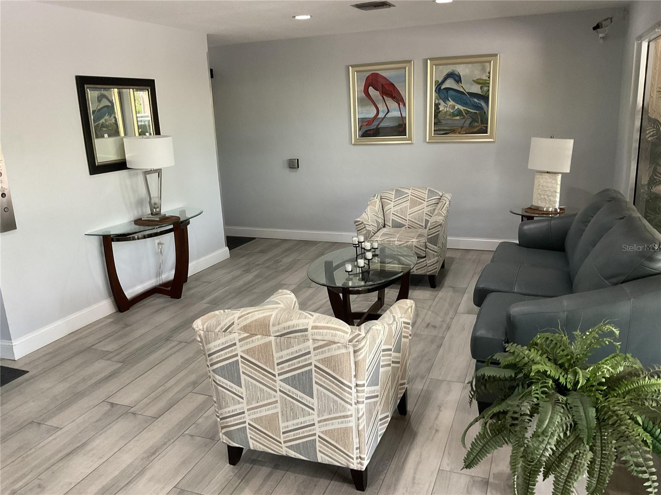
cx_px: 330
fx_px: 554
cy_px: 248
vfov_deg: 48.2
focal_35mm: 29
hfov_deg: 61.7
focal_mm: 3
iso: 160
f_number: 1.8
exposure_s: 1/60
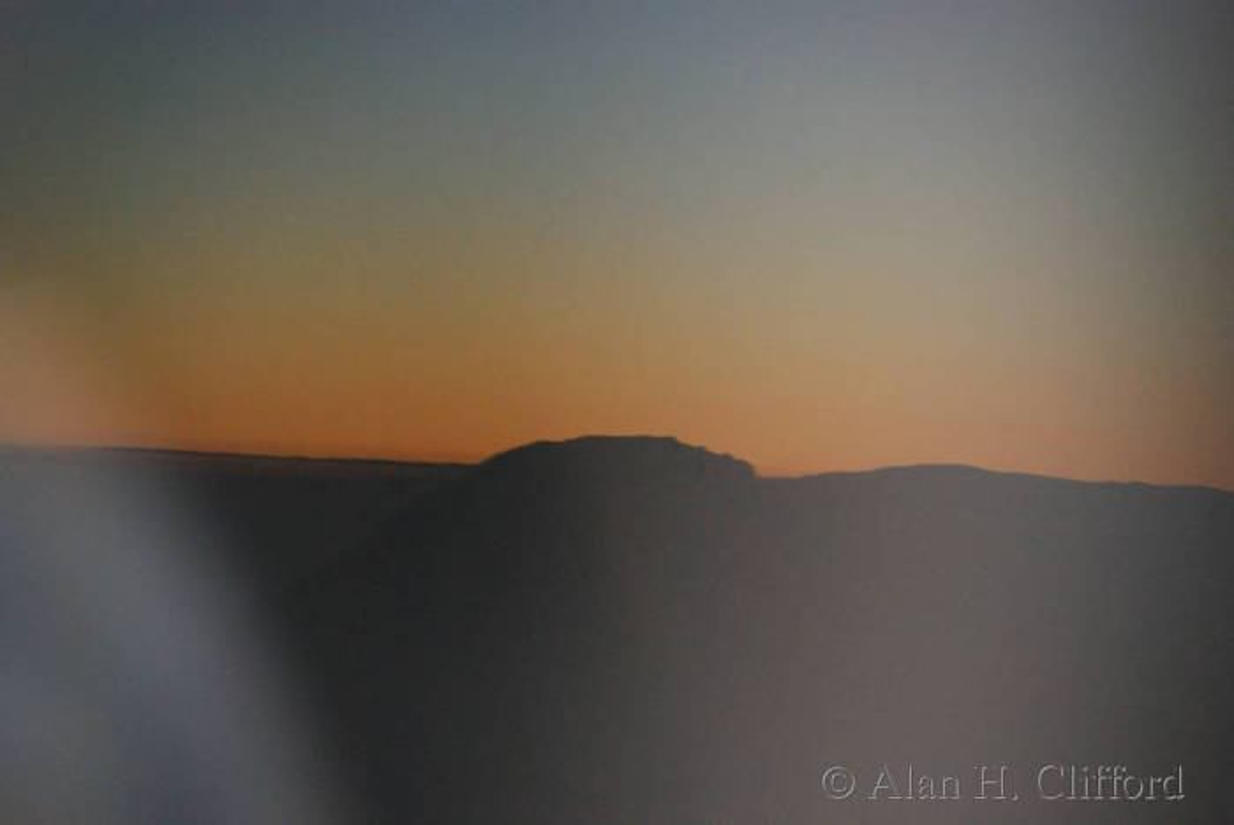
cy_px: 412
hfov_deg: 6.9
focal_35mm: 300
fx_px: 10292
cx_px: 617
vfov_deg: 4.6
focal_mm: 200
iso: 1600
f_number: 5.6
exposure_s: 1/3.33
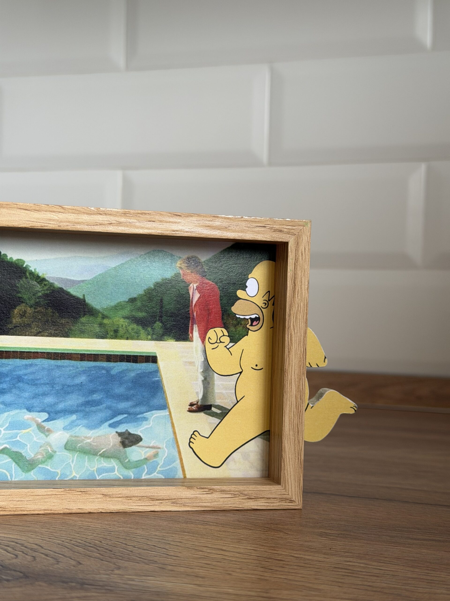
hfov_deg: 30.3
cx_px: 225
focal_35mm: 48
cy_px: 300
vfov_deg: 39.7
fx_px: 832
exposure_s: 1/82
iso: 100
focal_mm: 6.76
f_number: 1.78
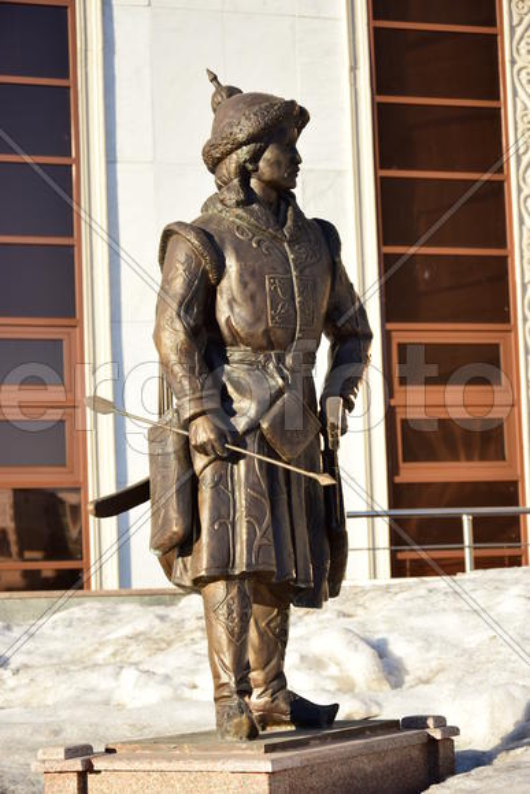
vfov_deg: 20.6
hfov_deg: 13.8
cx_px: 265
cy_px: 397
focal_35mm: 99
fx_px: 2185
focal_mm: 66
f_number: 5.3
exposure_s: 1/200
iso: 100
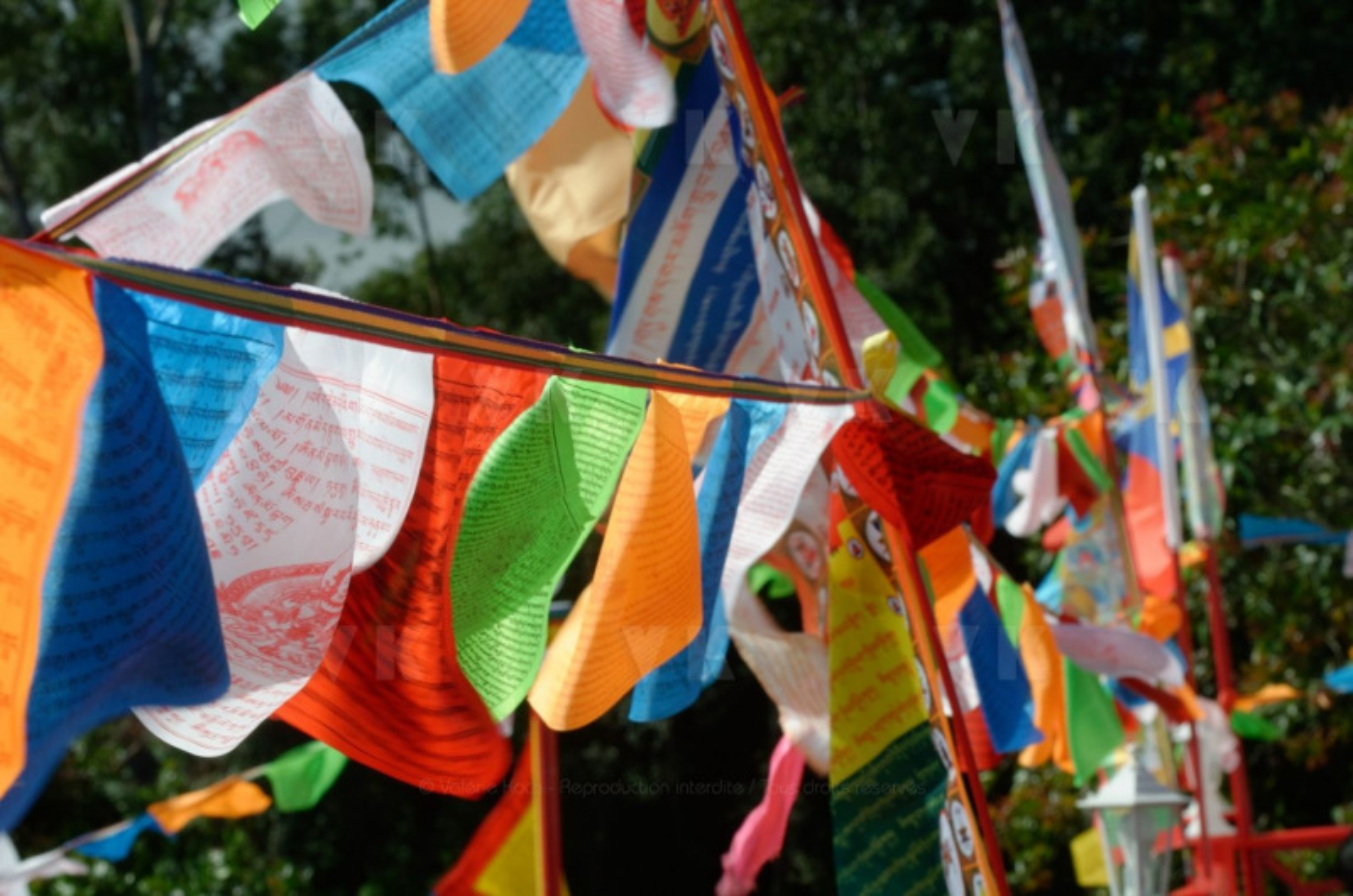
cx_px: 676
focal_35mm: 112
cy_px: 448
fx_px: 4220
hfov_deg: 18.2
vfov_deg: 12.1
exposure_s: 1/160
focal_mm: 75
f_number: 14
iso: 125
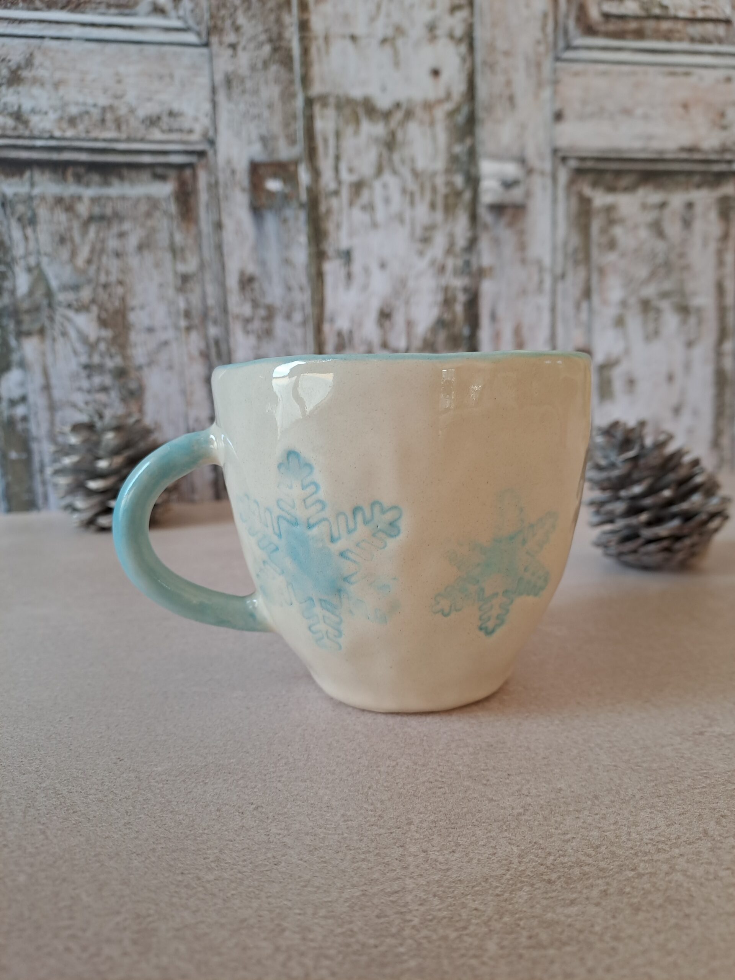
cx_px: 368
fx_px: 708
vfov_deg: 69.4
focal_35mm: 25
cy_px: 490
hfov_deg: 54.9
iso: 80
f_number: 1.8
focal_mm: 4.65
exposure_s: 1/50
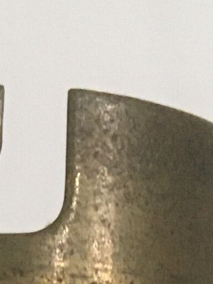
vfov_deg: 7.4
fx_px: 1846
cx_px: 28
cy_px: 954
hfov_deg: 6.6
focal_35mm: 225
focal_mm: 4.15
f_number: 2.2
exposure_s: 1/33
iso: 160
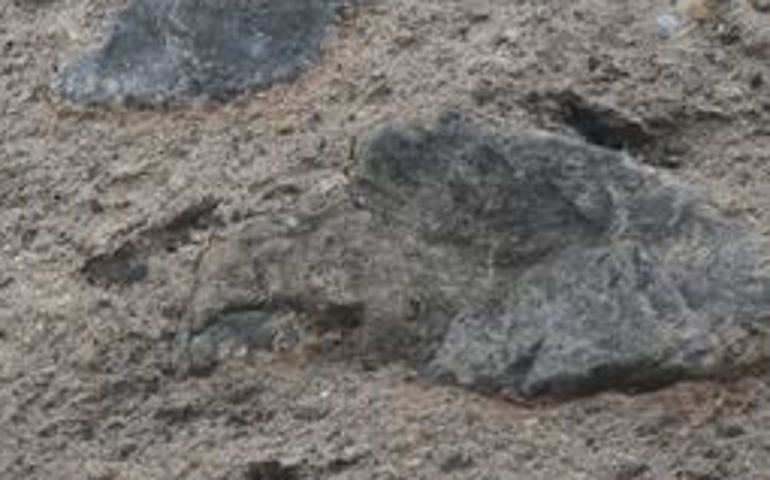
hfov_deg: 1.8
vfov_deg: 1.1
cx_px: -27
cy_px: -450
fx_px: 24454
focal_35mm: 1166
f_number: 5.6
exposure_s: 1/500
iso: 1000
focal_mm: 185
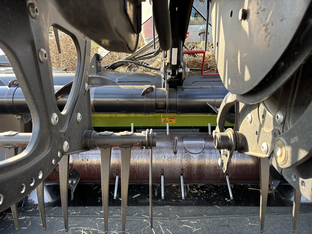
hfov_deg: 67.3
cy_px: 117
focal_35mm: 26
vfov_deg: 53.1
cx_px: 156
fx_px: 234
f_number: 1.6
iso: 50
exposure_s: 1/121
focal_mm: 5.96
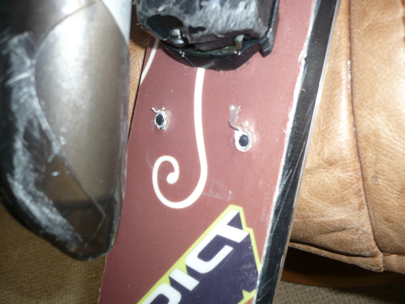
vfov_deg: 40.7
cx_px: 202
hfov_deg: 52.6
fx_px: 409
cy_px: 152
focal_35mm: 35
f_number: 2.8
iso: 100
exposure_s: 1/30
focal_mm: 5.8
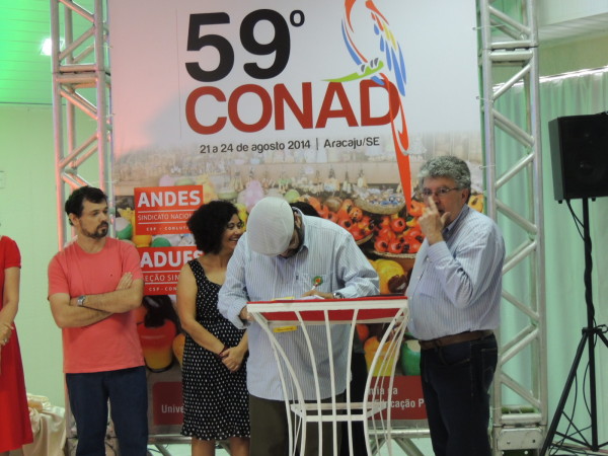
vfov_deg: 26.6
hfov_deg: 34.9
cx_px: 304
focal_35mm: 55
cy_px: 228
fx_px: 966
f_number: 3.7
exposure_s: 1/15
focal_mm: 9.8
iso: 400
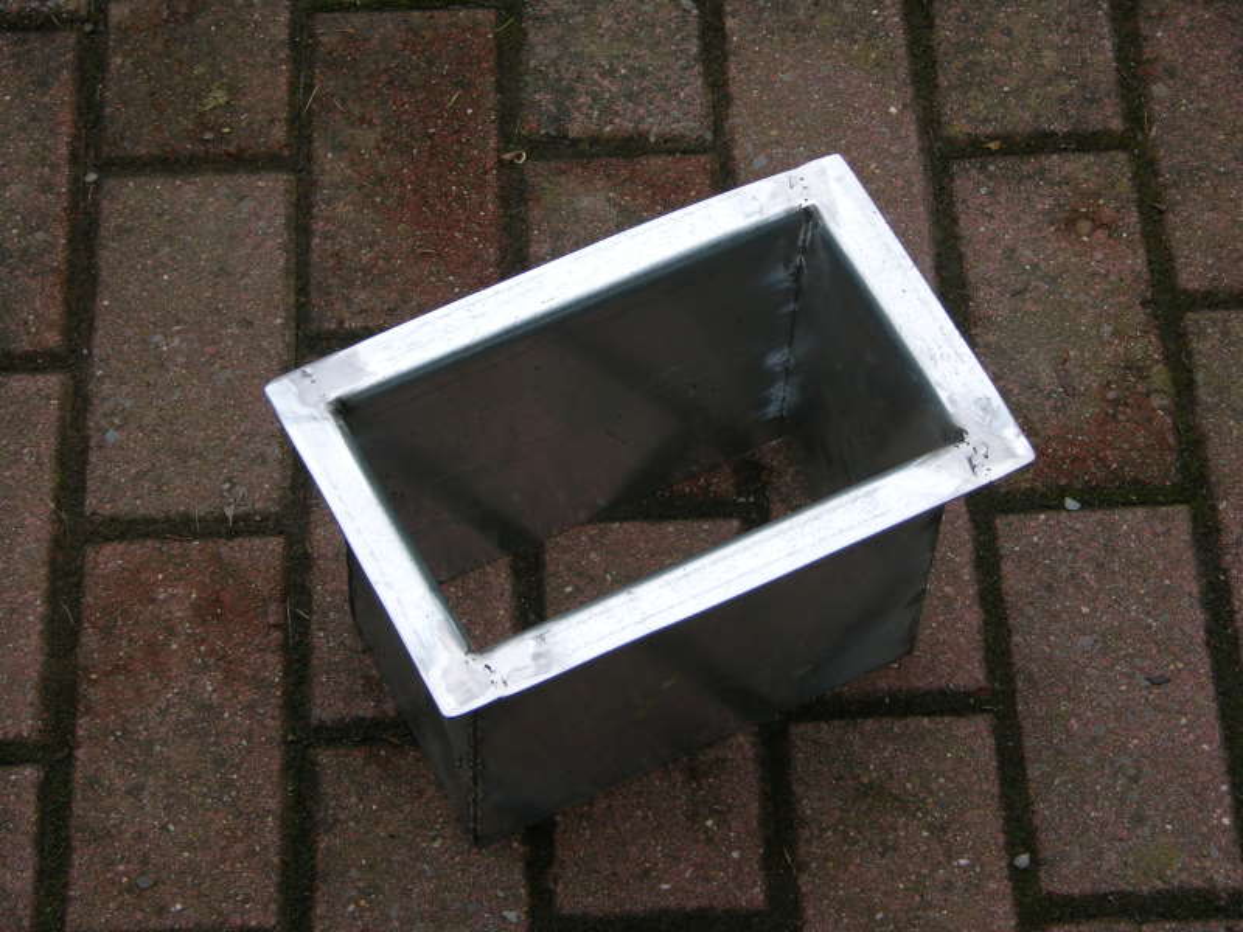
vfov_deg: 14.8
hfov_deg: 19.6
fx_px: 3591
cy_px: 466
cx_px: 622
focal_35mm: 100
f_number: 3.6
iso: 50
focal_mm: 25.4
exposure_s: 1/140
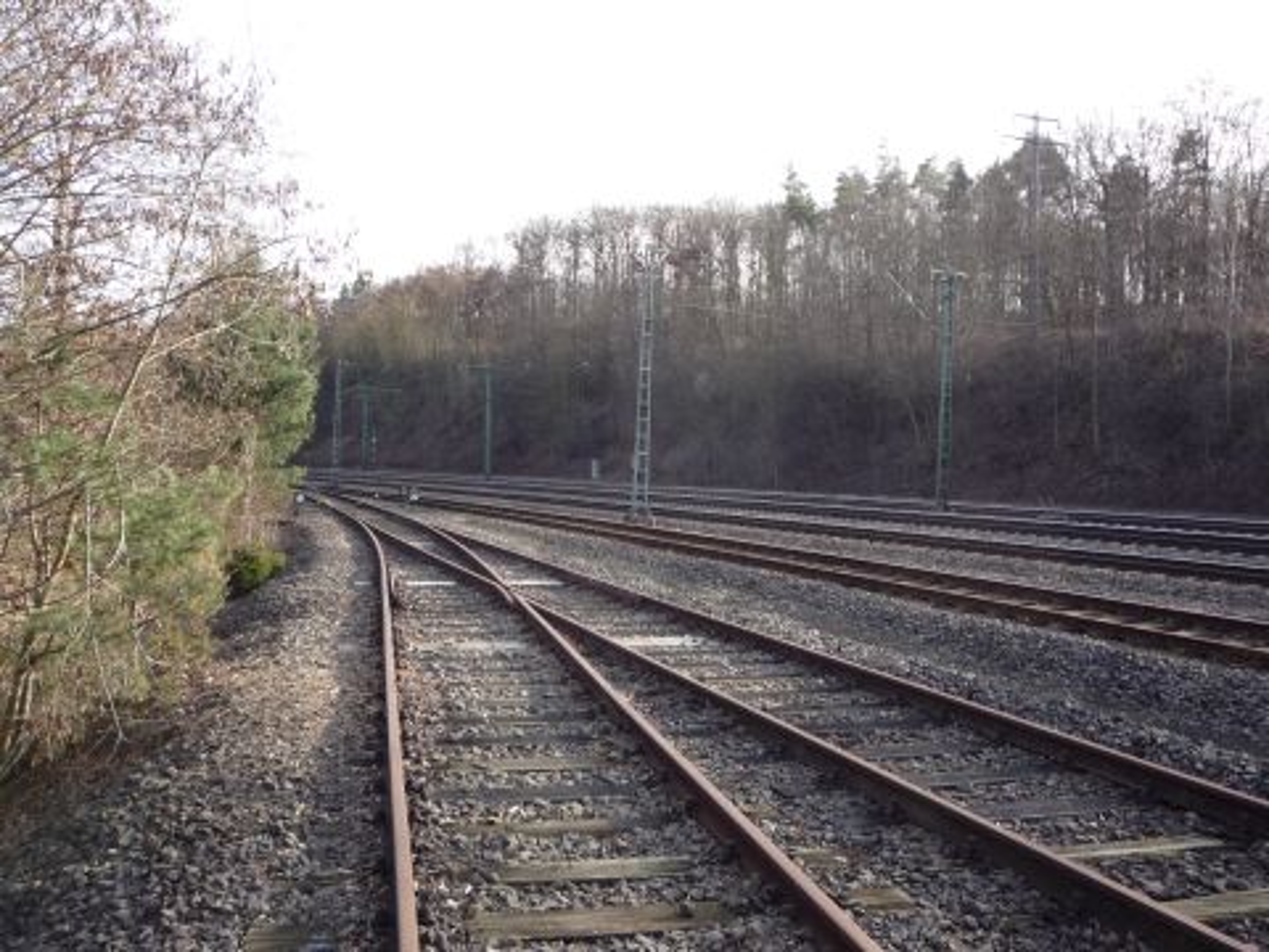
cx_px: 634
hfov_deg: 54.0
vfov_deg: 41.8
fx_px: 1246
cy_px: 476
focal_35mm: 34
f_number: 4
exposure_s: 1/100
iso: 100
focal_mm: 5.2
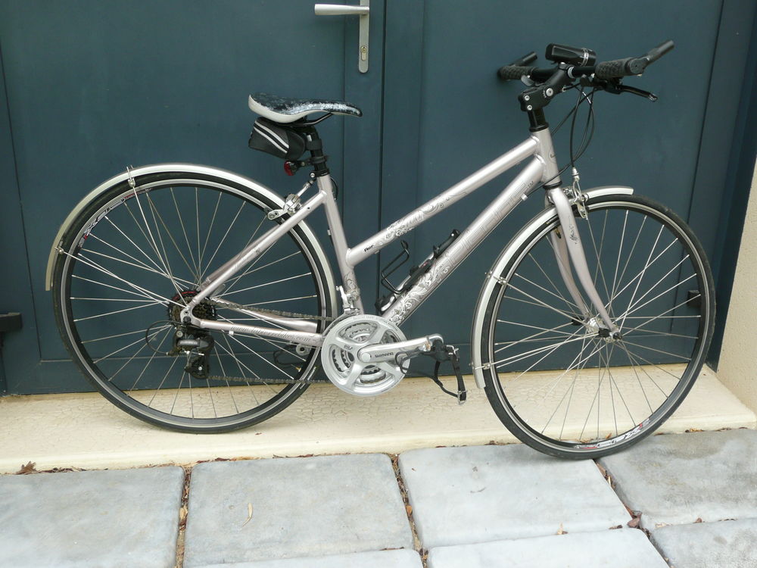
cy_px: 284
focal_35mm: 36
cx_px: 378
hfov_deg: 51.4
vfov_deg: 39.7
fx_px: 787
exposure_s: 1/50
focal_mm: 5.8
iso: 100
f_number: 3.7
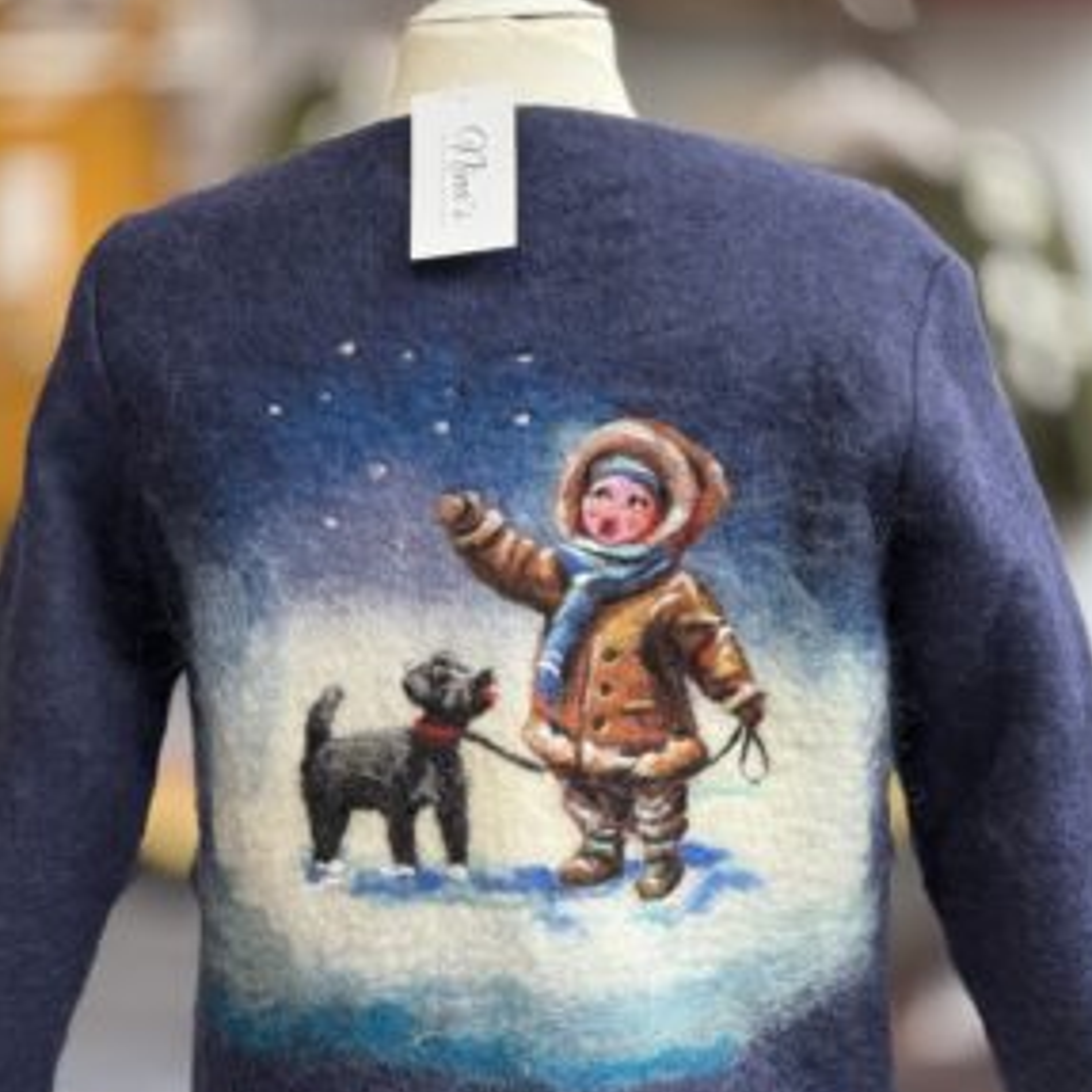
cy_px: 635
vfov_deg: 11.8
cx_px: 556
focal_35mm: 148
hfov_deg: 11.8
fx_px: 5282
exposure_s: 1/100
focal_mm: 15.66
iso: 250
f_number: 2.8
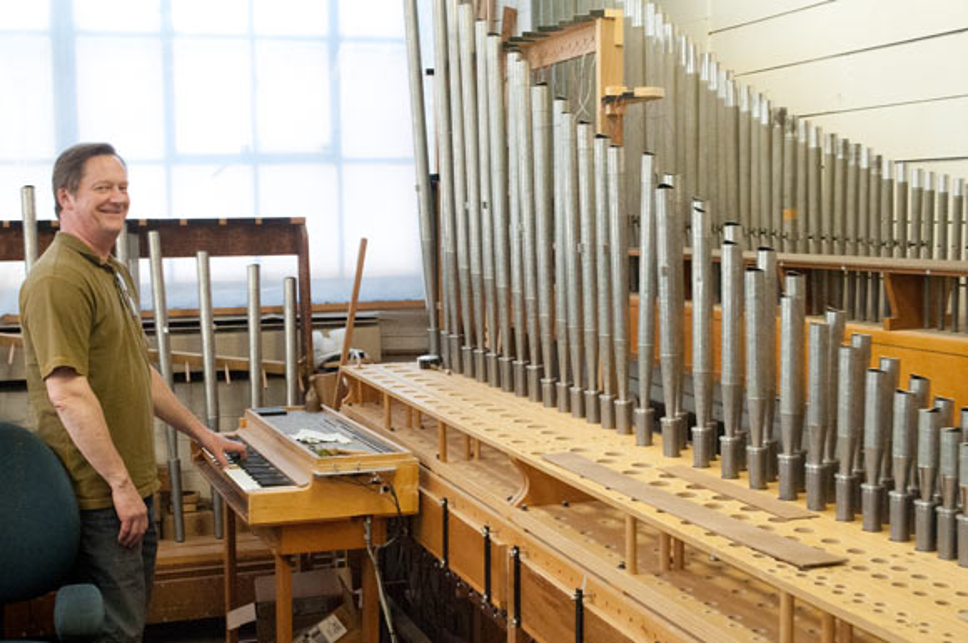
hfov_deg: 48.0
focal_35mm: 40
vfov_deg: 32.9
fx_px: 1087
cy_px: 322
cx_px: 484
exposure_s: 1/125
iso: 1600
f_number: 8
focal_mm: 27
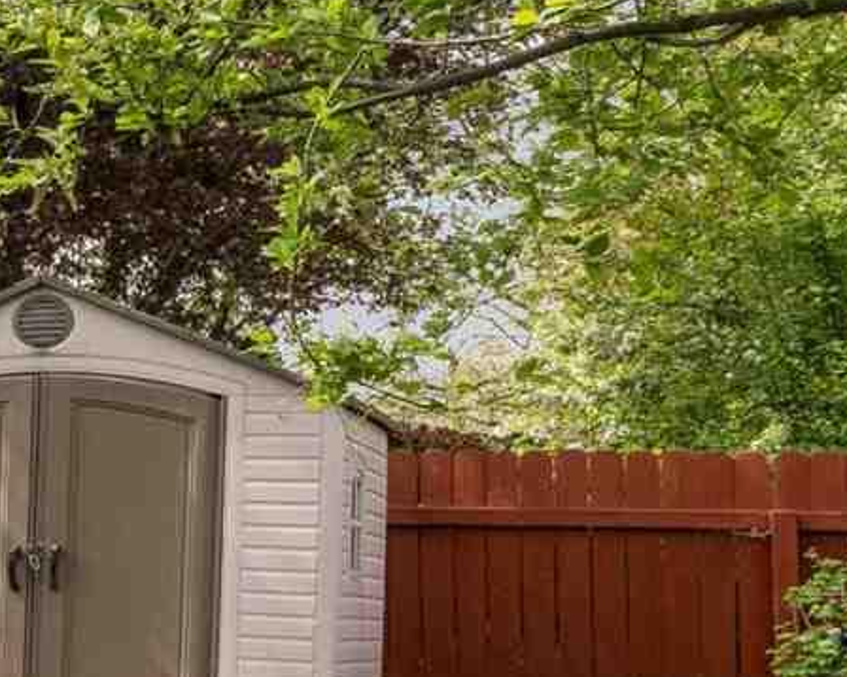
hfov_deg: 11.2
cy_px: 582
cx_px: -1669
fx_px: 2726
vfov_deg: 14.0
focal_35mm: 109
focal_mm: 16.9
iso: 400
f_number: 13
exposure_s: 1/200
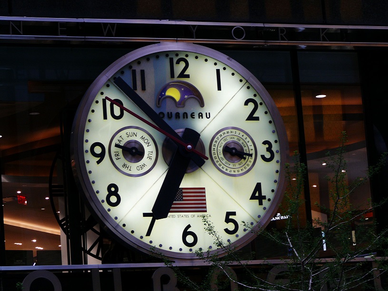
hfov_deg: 13.1
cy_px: 146
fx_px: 1693
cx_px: 194
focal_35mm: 151
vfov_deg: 9.8
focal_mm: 28.6
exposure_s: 1/60
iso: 100
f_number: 3.6
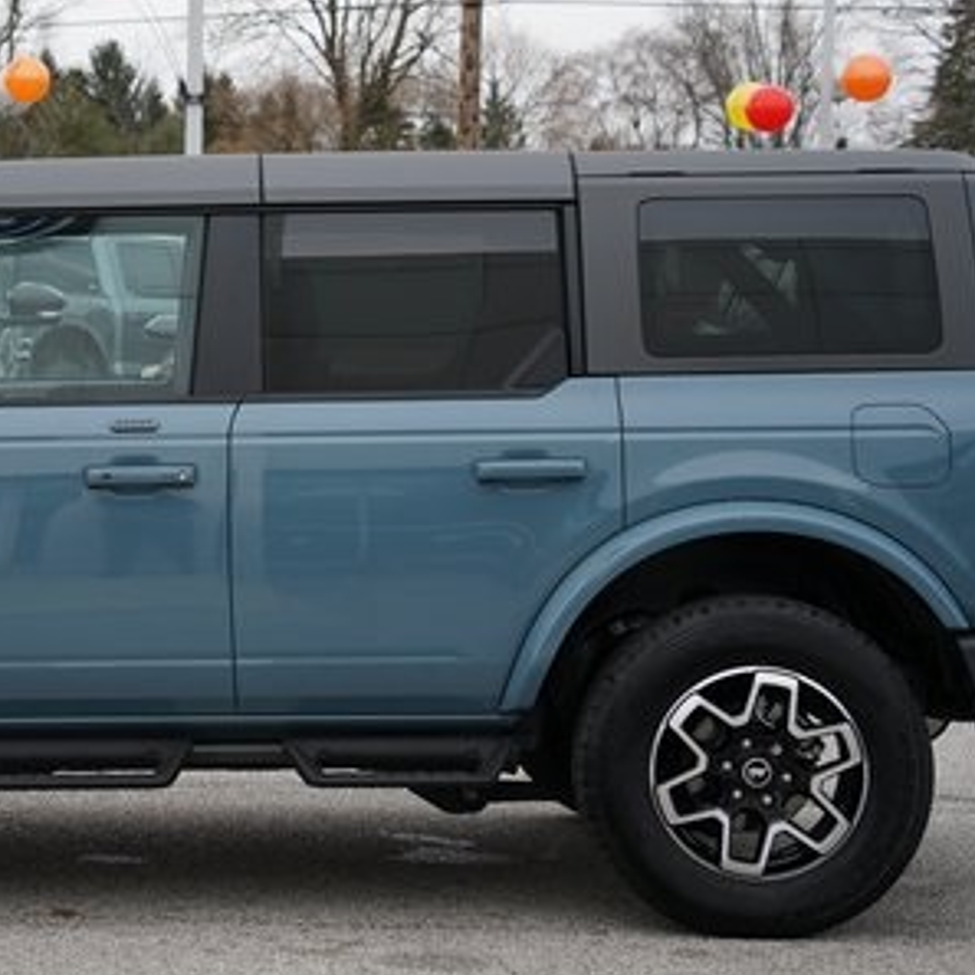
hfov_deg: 17.4
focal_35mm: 99
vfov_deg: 17.6
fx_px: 3155
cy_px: 488
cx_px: 141
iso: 400
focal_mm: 54
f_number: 4
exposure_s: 1/160
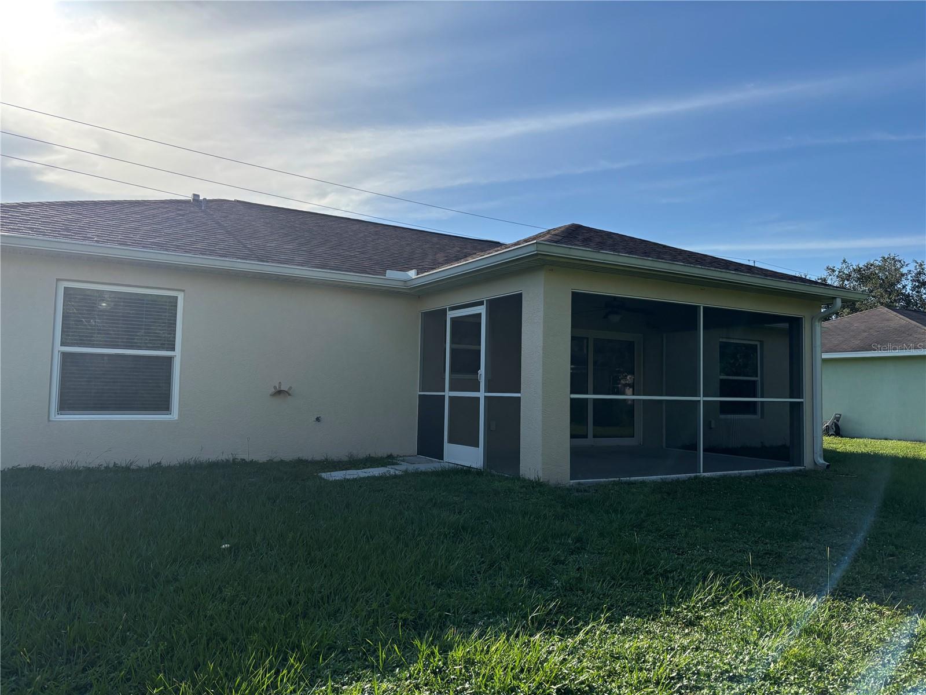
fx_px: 696
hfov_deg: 67.3
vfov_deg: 53.1
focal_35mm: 26
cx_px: 463
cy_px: 348
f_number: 1.6
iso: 50
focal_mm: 5.96
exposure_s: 1/4255
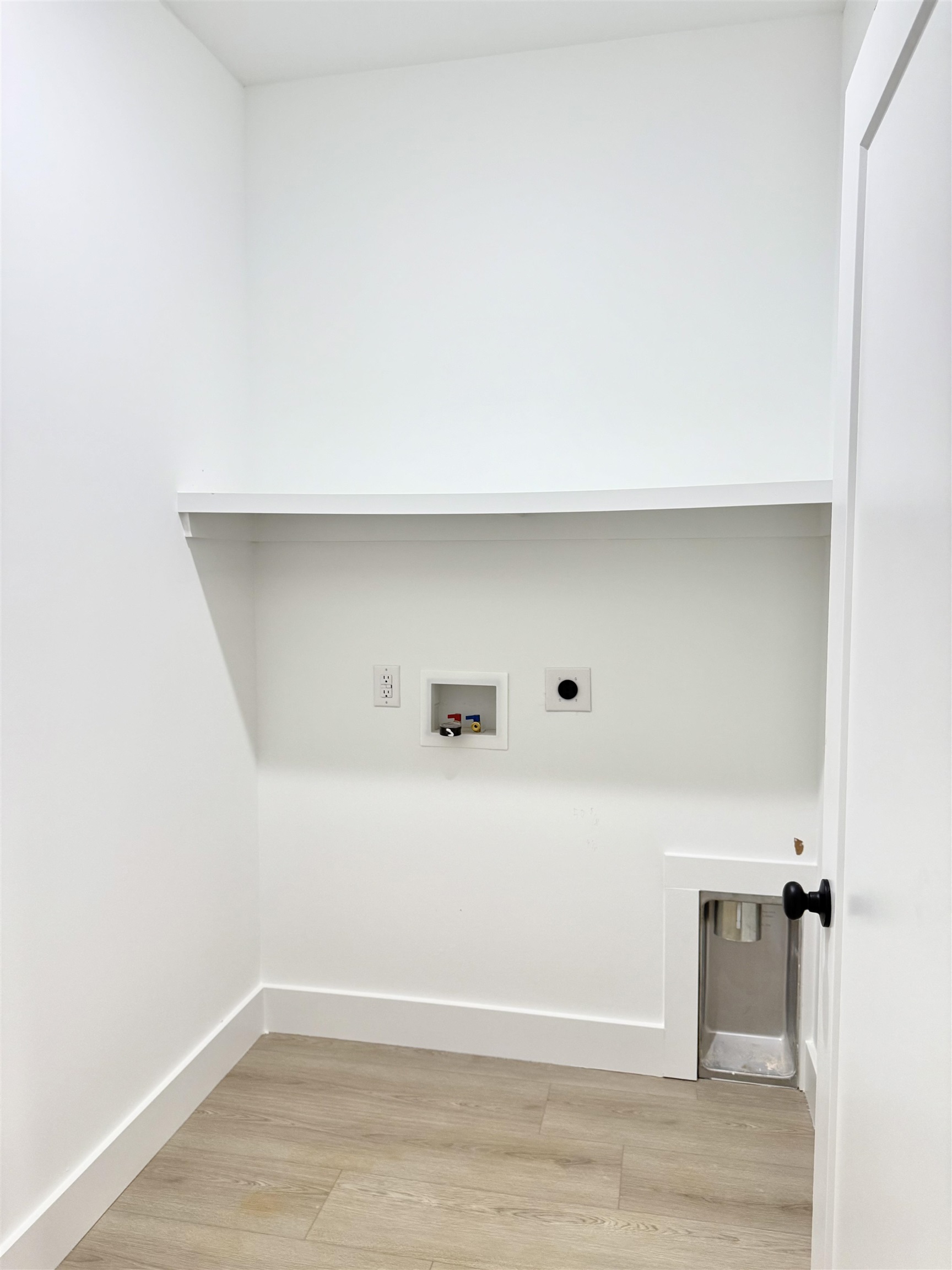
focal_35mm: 24
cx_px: 476
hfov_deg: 56.8
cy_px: 635
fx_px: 880
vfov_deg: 71.6
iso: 200
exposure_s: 1/120
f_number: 1.78
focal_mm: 6.76
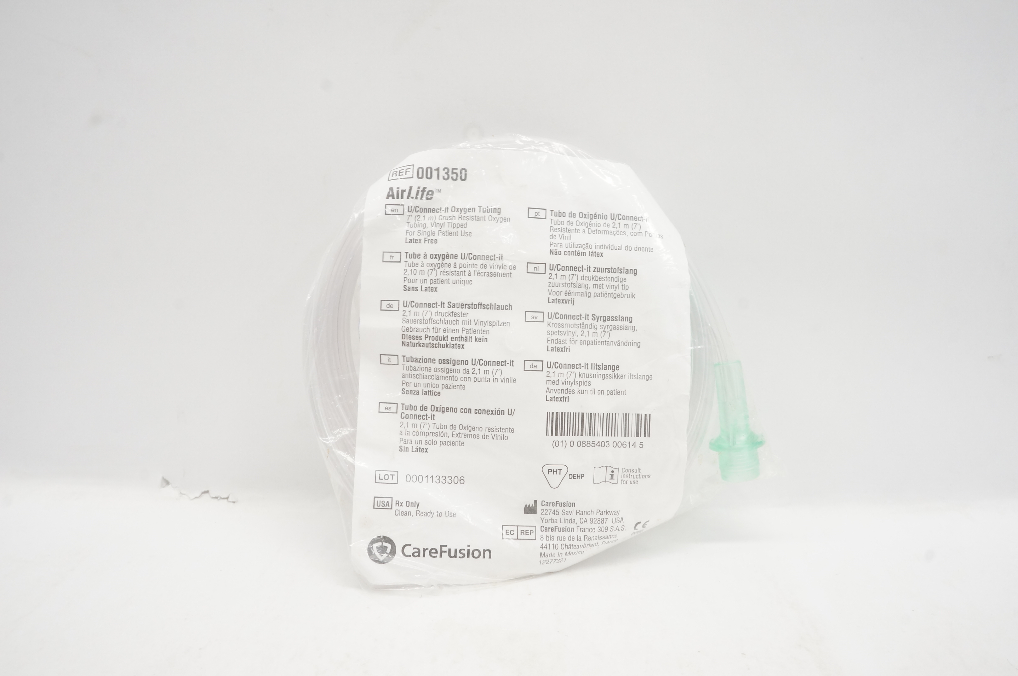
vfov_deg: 47.8
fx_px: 763
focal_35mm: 27
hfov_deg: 67.4
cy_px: 338
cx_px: 509
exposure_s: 1/25
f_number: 13
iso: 800
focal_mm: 18
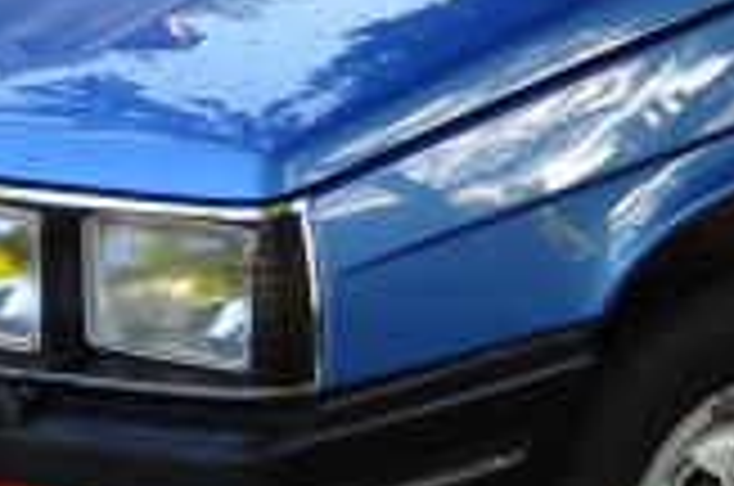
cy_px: -333
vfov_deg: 5.3
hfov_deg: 8.1
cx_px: 315
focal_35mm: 256
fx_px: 5209
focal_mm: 8.51
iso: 80
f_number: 4.5
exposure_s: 1/50
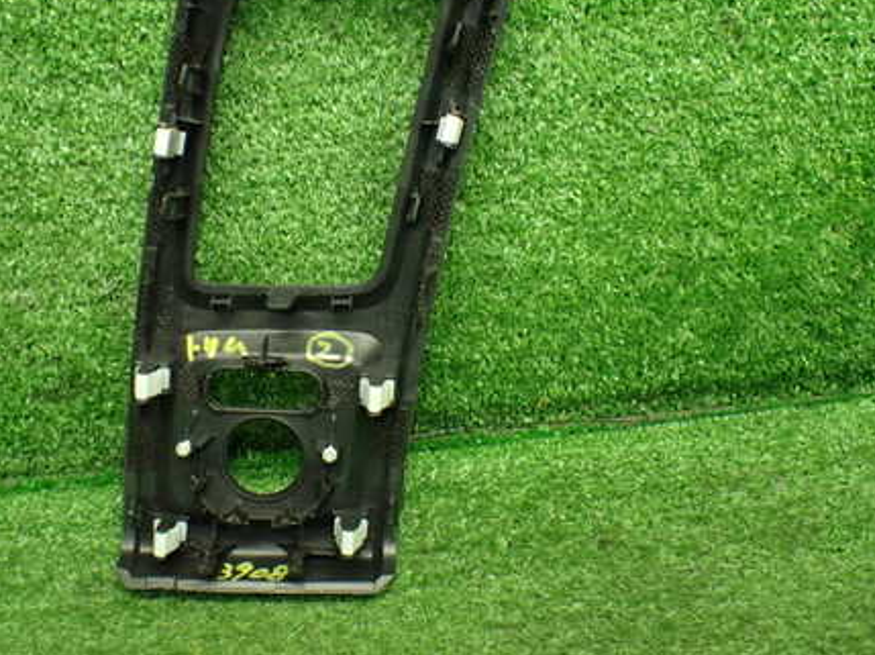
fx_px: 1061
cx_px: 345
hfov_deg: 44.6
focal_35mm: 42
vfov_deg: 34.2
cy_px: 265
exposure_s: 1/100
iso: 800
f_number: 2.3
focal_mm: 5.4
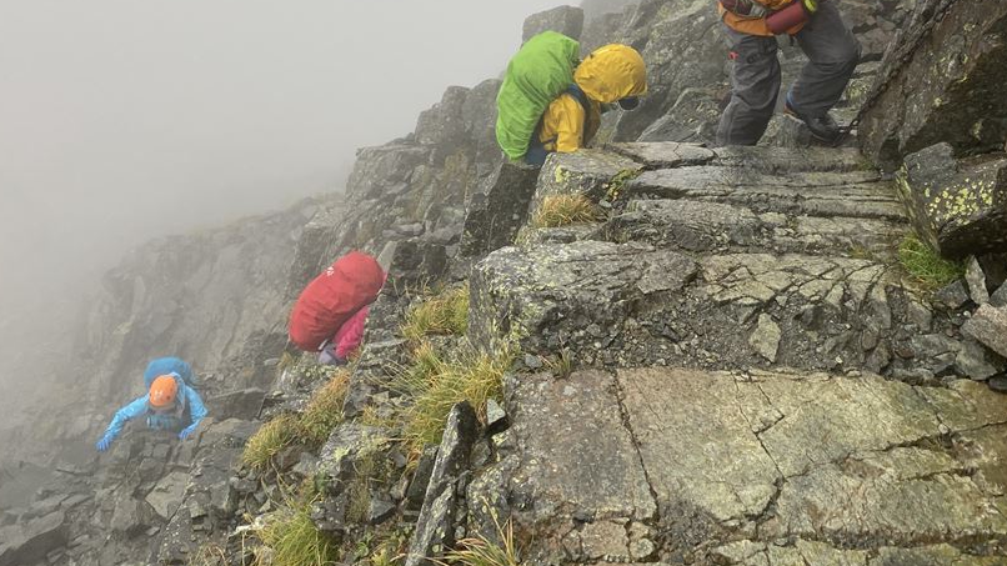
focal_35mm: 36
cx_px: 504
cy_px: 122
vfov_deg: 32.0
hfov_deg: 55.3
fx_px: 961
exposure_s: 1/121
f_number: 1.8
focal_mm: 4.25
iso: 50
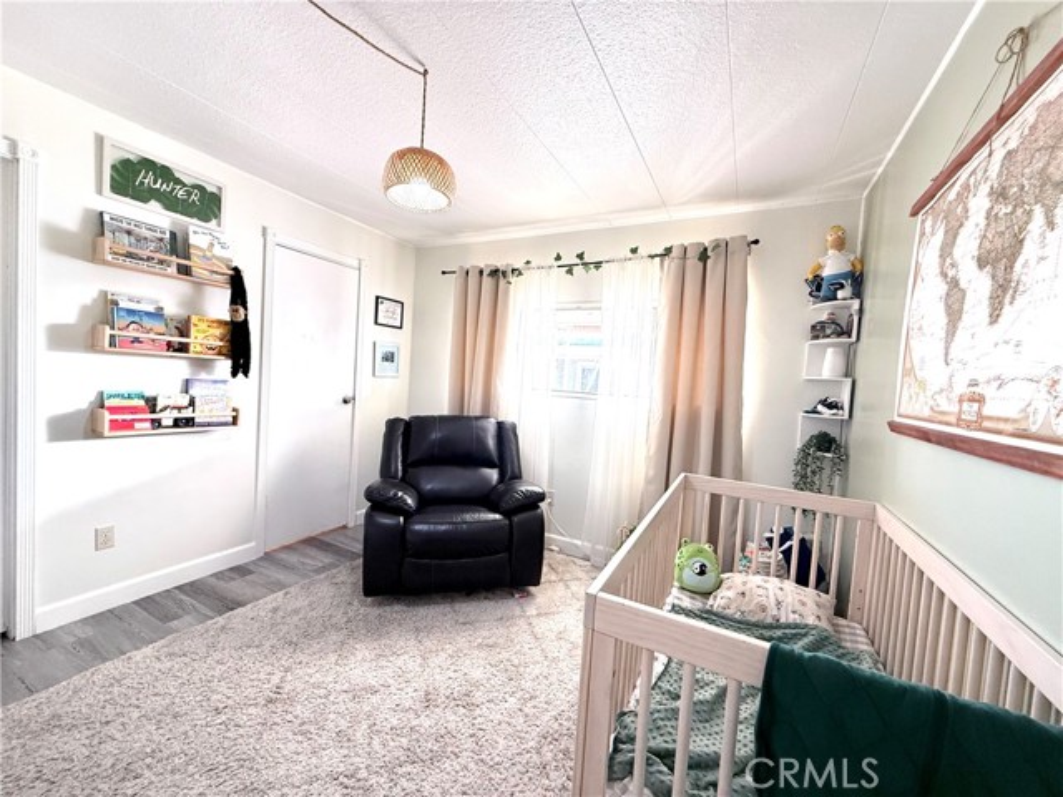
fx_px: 430
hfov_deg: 102.1
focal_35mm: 14
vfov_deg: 85.7
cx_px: 532
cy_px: 398
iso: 320
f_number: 2.2
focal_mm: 2.22
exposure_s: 1/72
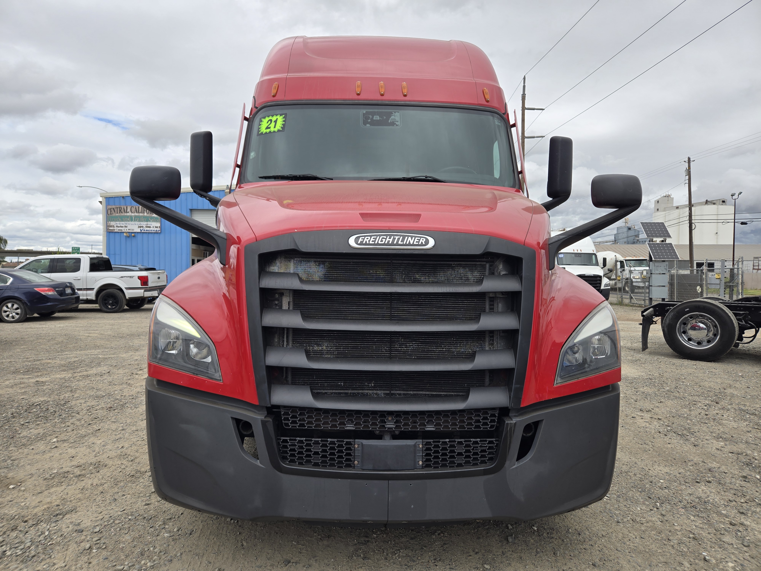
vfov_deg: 58.9
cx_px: 380
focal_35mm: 23
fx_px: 506
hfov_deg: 73.9
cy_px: 286
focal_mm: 5.4
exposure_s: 1/1314
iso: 25
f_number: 1.8
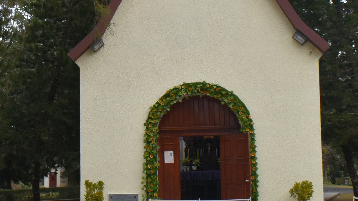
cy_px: 85
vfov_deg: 15.5
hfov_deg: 27.2
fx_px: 740
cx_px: 153
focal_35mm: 78
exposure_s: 1/125
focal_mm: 18
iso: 900
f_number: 3.5
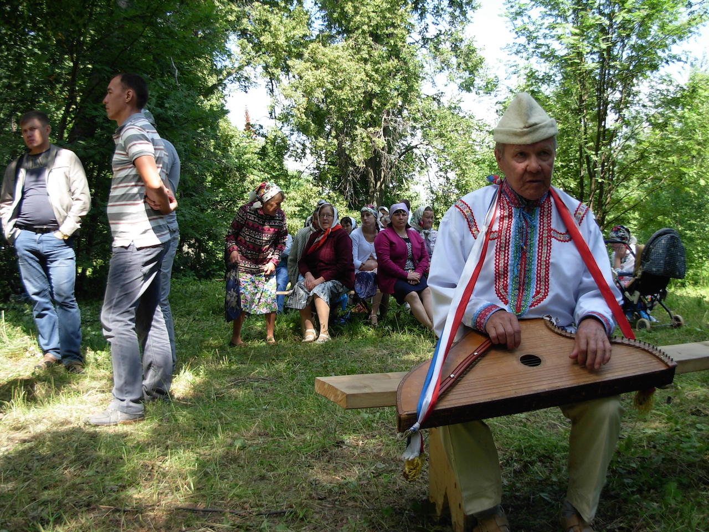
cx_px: 354
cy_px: 266
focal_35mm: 38
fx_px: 778
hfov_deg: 49.0
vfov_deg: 37.7
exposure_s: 1/235
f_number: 2.9
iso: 79
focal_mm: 6.3
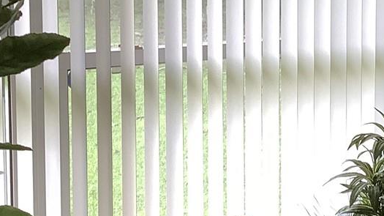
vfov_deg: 11.7
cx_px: 405
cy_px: 74
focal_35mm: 103
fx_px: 1048
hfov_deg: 20.0
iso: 64
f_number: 2.4
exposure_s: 1/60
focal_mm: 3.3
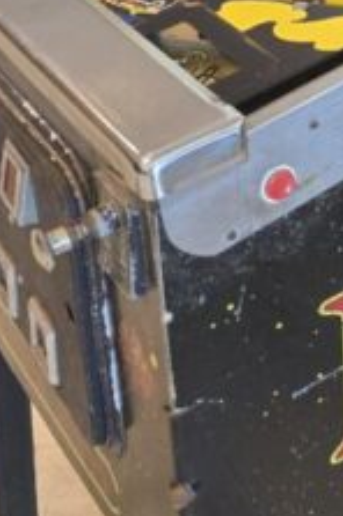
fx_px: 1233
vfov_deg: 20.9
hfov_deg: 14.5
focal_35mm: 86
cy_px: -208
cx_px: 559
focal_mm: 6.3
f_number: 1.7
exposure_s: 1/100
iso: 250
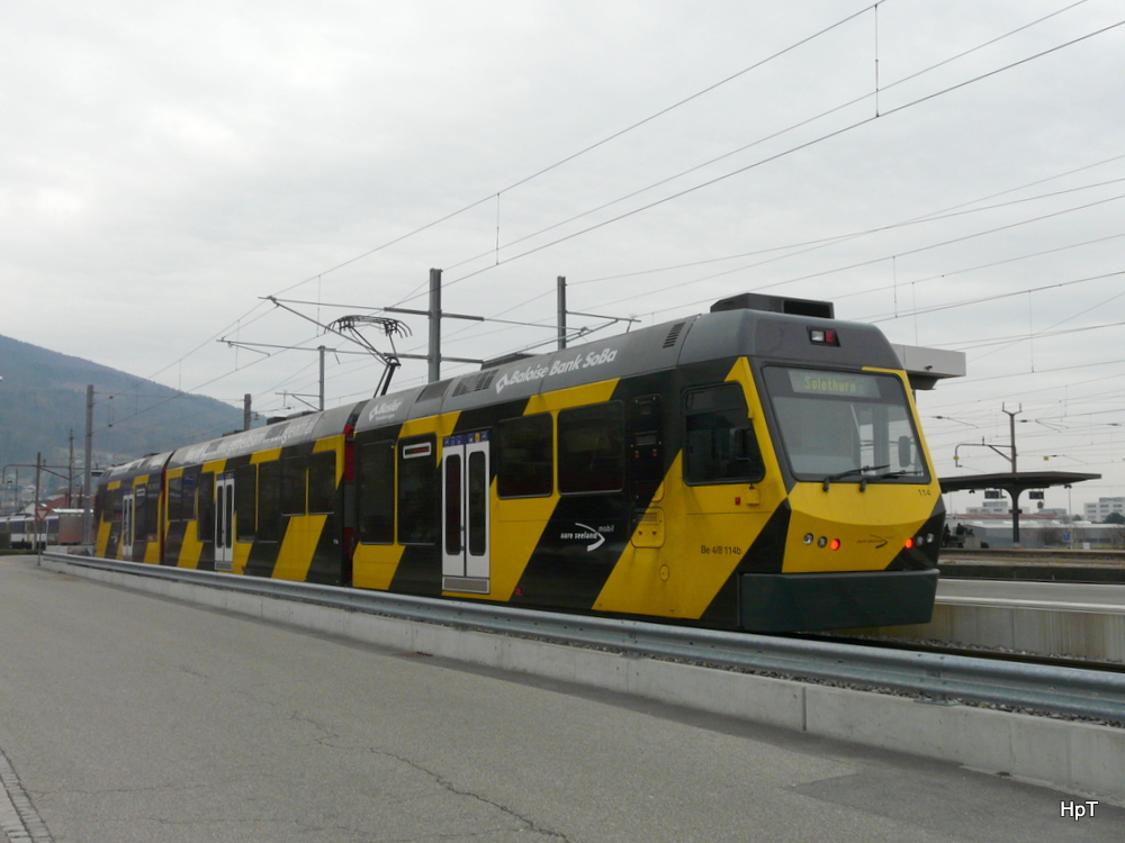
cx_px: 562
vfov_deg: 38.7
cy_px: 422
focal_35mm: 37
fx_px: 1202
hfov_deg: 50.1
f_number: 4
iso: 160
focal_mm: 6
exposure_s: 1/160
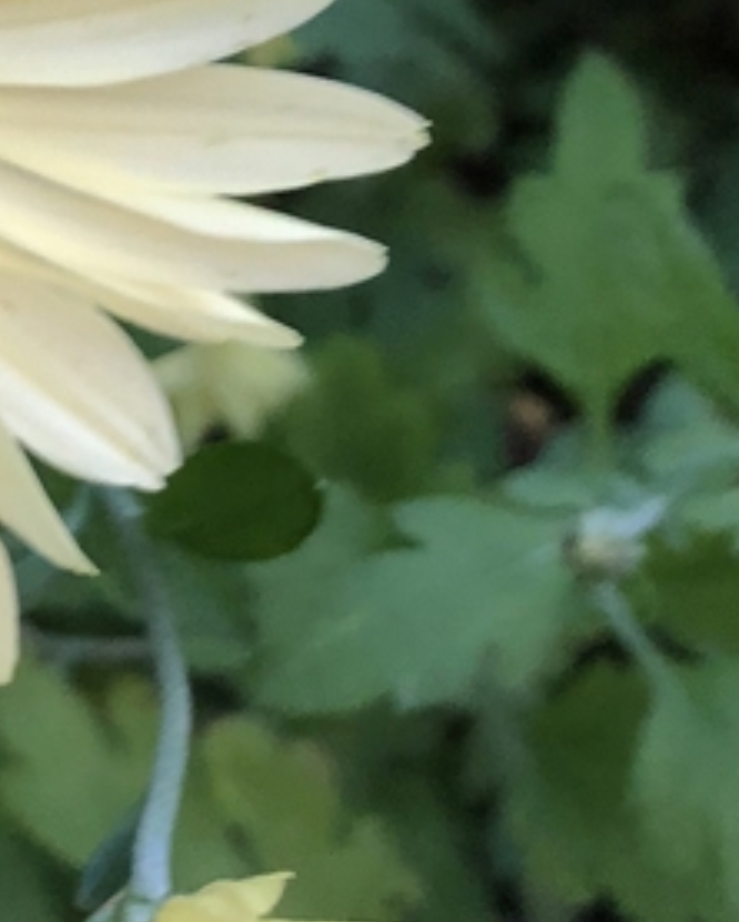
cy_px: 183
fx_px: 2758
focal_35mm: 101
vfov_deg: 18.8
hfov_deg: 14.7
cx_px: -196
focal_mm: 3.99
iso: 50
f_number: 1.8
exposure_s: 1/15
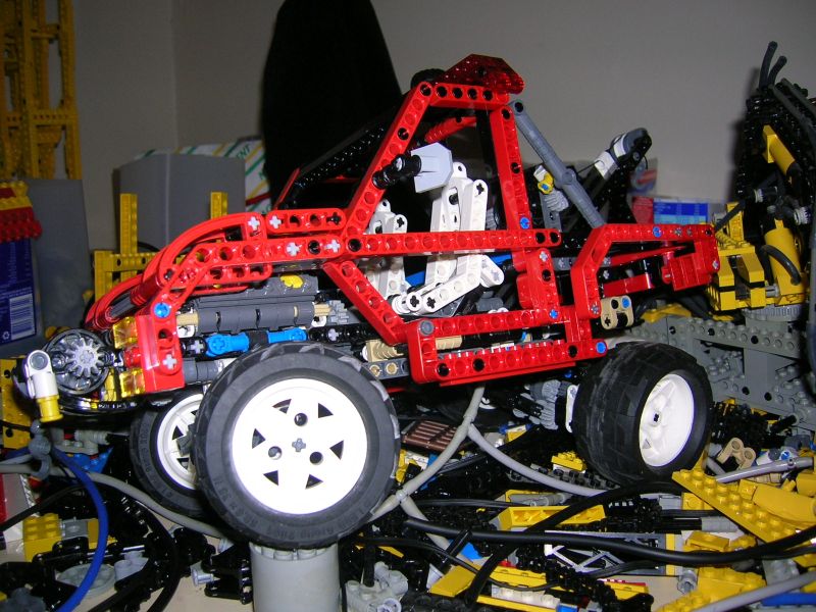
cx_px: 408
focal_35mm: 34
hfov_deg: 54.0
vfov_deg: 41.8
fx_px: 801
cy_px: 306
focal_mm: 5.7
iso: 50
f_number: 2.9
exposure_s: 1/60.1
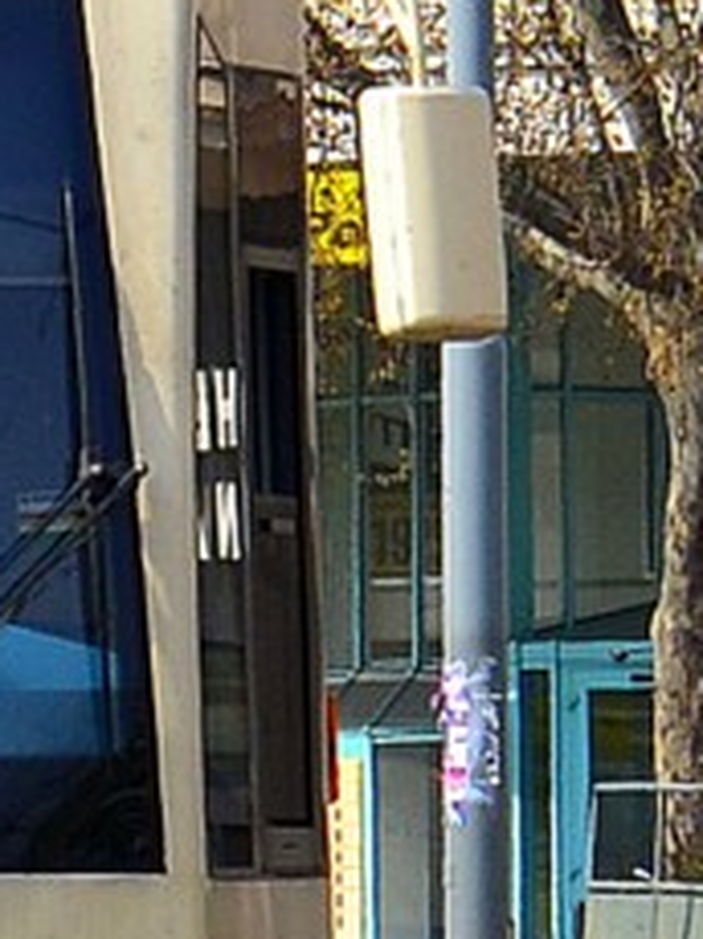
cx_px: -241
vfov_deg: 4.0
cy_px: 376
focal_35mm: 497
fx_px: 13483
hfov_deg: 3.0
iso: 400
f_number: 11
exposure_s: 1/500
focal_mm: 66
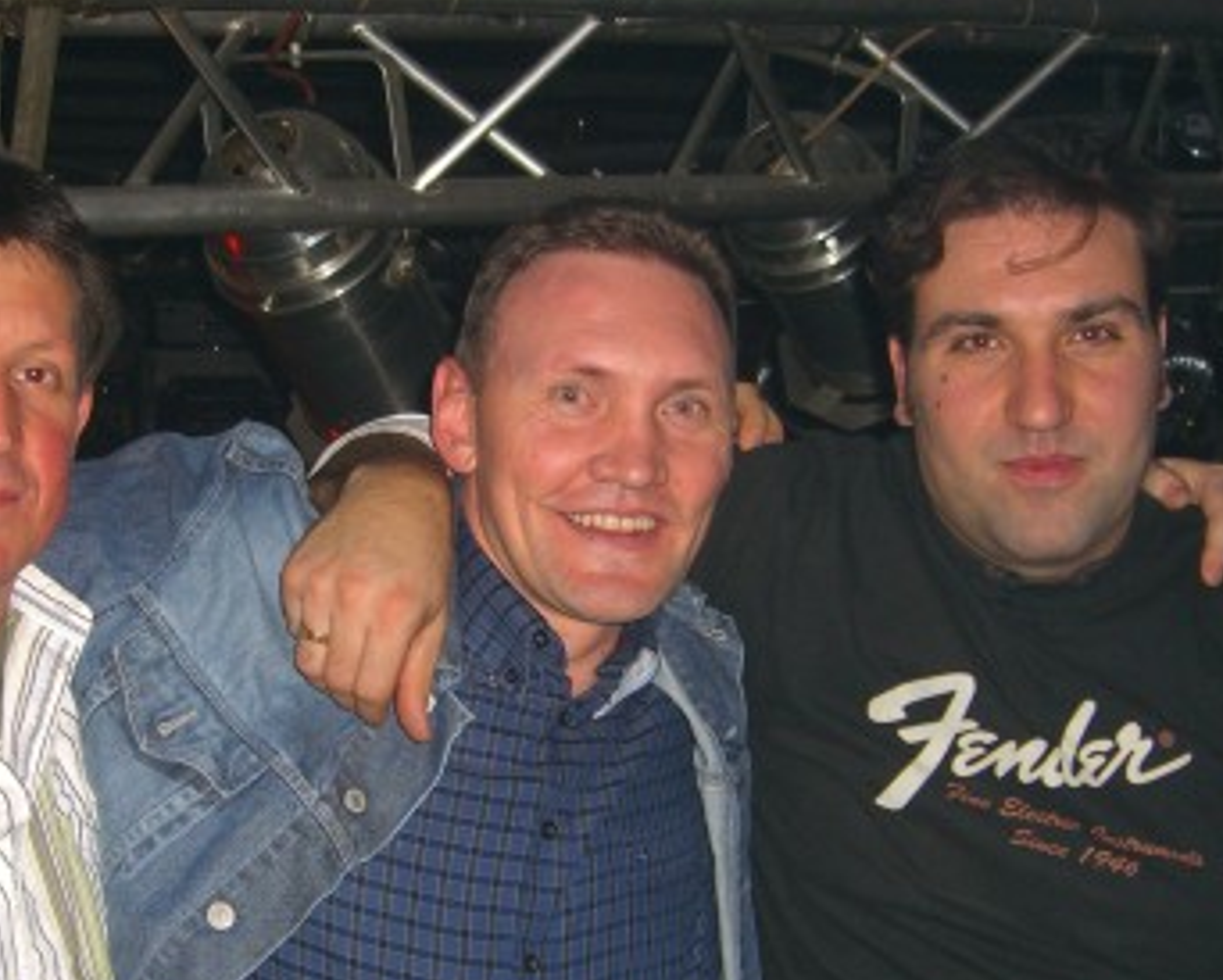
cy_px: 629
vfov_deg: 23.4
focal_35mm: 65
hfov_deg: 29.0
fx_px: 2354
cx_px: 468
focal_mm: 7.9
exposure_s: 1/60
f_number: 2.8
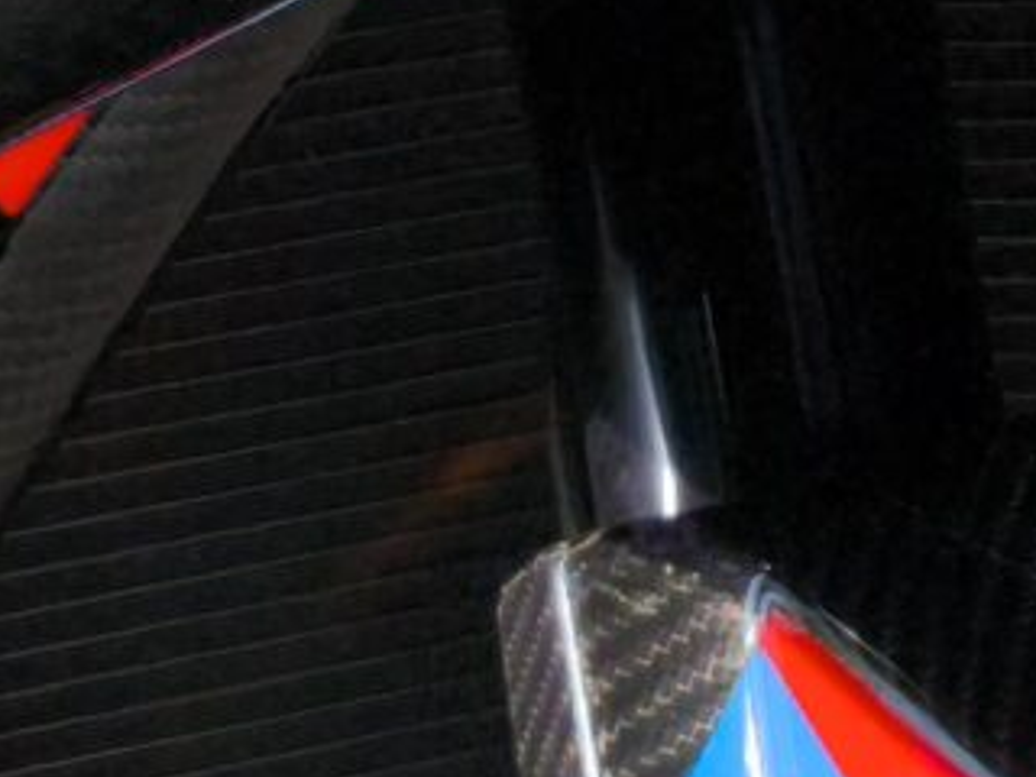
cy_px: -1337
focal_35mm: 368
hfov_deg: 5.4
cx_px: 1185
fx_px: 11014
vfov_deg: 3.9
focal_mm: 6.57
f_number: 1.6
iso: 50
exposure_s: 1/1465
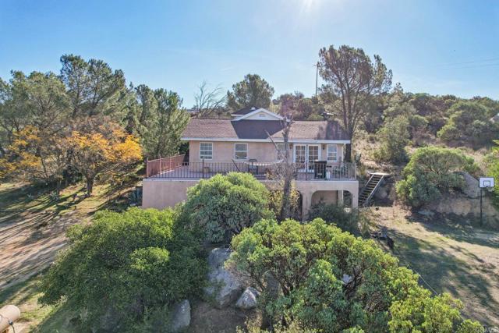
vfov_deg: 57.3
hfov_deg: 78.6
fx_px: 305
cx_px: 250
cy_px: 166
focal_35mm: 22
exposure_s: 1/1600
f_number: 2.8
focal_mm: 8.4
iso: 100
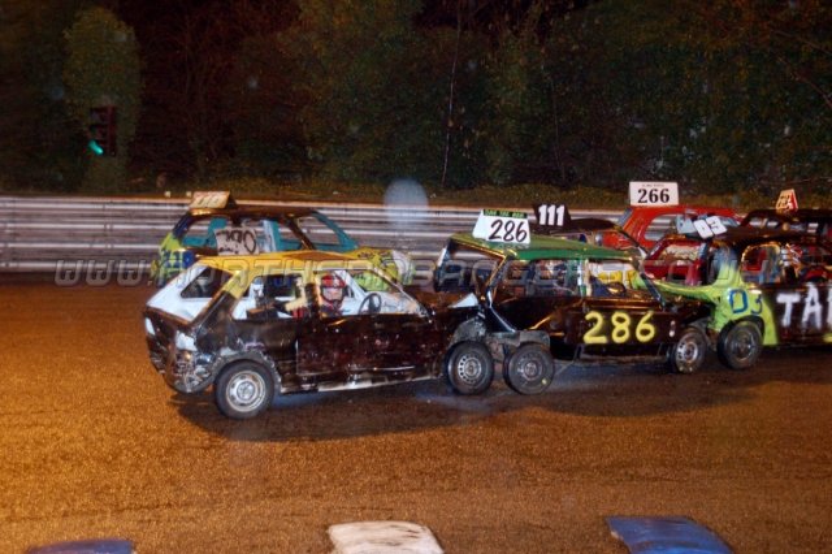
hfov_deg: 33.4
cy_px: 277
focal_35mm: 60
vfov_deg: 22.6
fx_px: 1386
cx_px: 416
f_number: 4.8
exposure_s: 1/60
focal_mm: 40
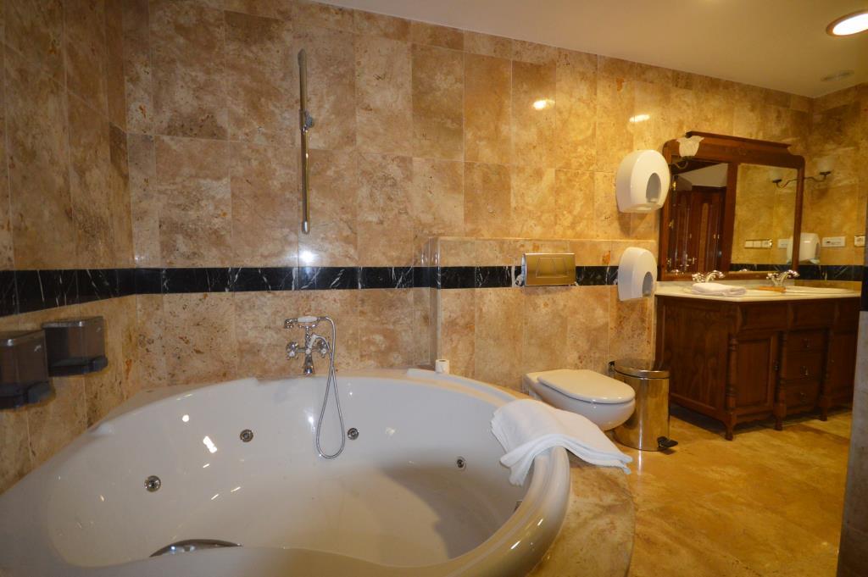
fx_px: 361
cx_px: 434
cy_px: 288
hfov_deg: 100.4
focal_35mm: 15
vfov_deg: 77.2
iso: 2000
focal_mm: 10
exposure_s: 1/60
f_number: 4
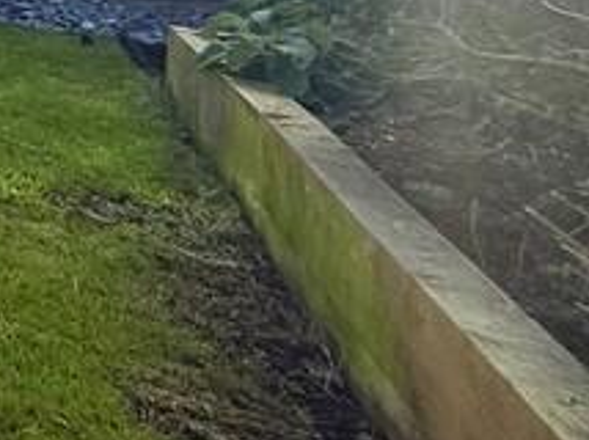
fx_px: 1139
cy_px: -206
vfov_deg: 19.3
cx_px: -773
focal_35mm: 67
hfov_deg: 15.9
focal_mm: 2.22
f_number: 2.2
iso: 64
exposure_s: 1/535
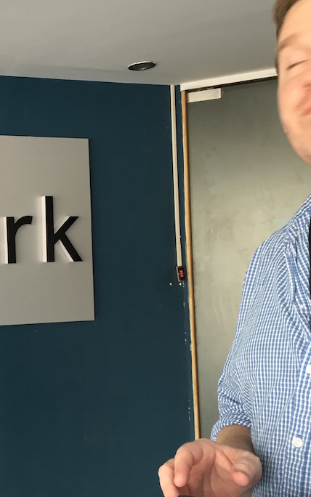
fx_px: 623
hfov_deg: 25.9
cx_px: -31
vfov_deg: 43.5
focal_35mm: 46
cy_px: 238
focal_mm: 4.15
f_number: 2.2
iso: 64
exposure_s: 1/30
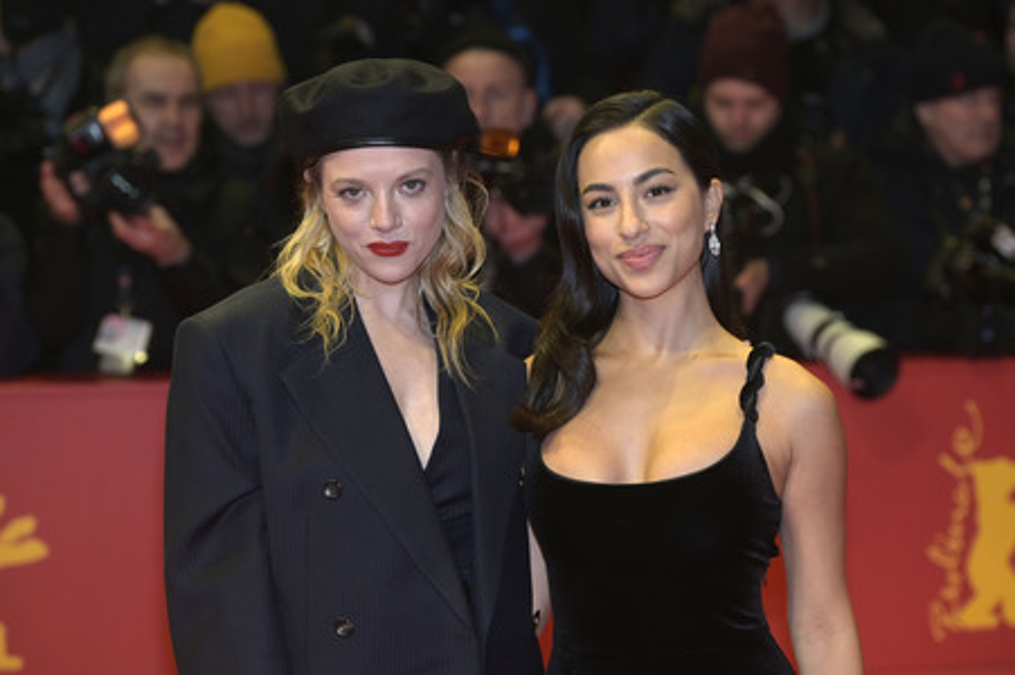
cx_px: 508
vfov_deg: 12.2
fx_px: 3155
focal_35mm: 112
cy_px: 338
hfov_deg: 18.3
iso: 1250
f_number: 4
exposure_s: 1/1000
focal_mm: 112
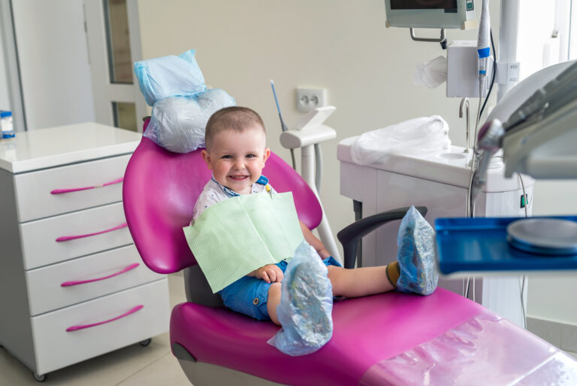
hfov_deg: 39.6
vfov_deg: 27.0
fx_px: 802
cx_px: 288
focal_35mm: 50
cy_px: 193
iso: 500
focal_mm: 50
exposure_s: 1/320
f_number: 2.8
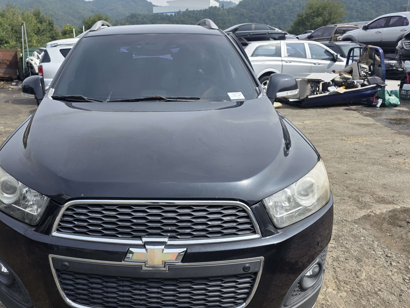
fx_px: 355
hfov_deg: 58.9
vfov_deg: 46.8
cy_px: 165
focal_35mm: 30
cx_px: 143
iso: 80
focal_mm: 6.3
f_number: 1.7
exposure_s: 1/3972
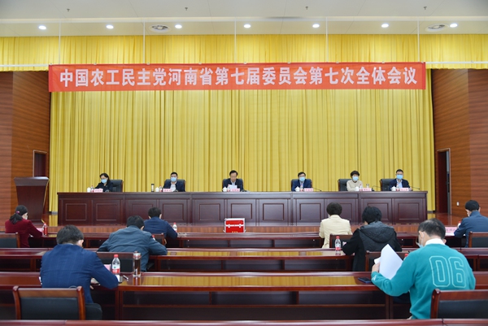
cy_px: 163
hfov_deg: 58.7
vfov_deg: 41.2
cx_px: 244
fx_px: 434
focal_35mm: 32
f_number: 4
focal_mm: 32
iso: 800
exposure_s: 1/60
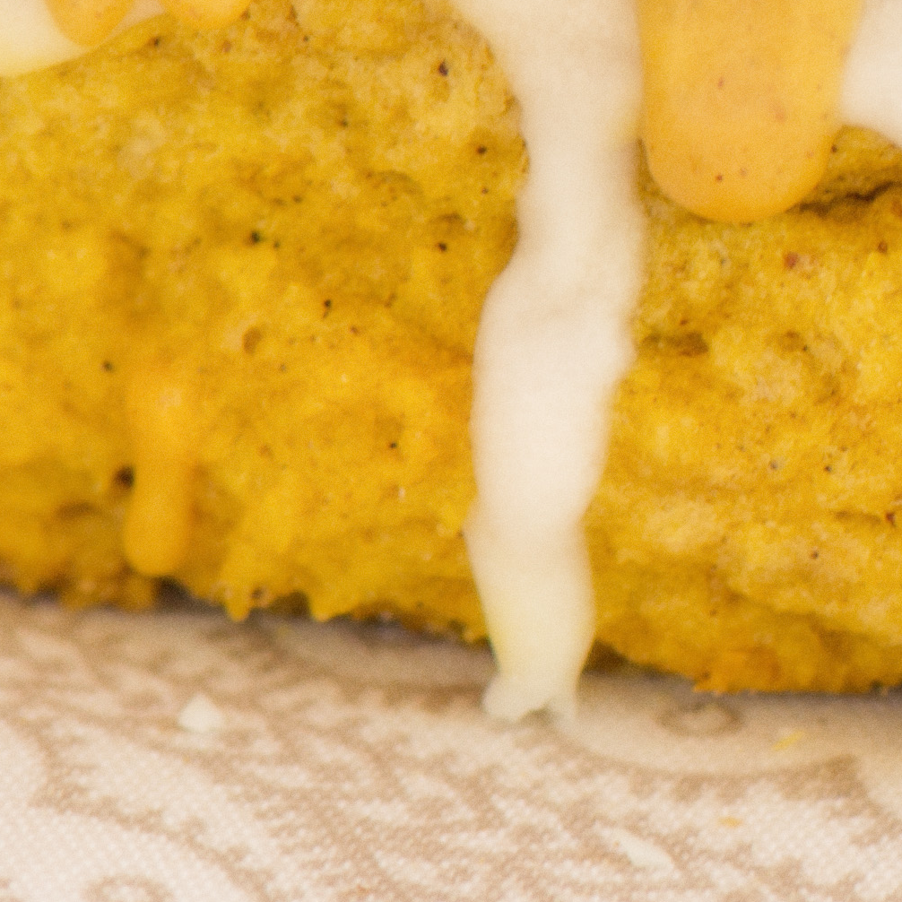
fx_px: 18070
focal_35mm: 613
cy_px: 44
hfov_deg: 2.8
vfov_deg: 2.9
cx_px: 1708
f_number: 6.3
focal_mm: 105
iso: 100
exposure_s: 1/30
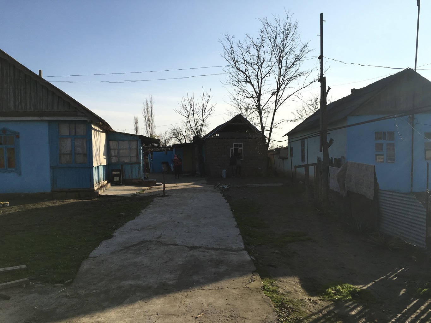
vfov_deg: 48.2
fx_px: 361
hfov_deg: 61.7
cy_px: 162
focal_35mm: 29
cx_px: 216
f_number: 2.2
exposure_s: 1/2564
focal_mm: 4.15
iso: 25
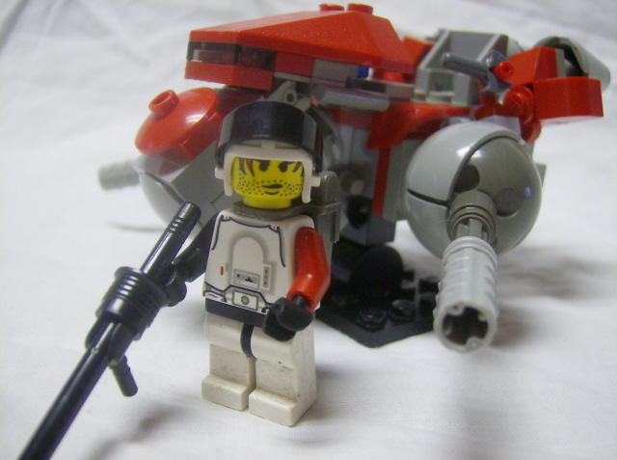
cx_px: 308
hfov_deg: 51.5
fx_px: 640
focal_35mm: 36
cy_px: 230
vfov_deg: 39.5
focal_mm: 6
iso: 200
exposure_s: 1/16.7
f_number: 2.8
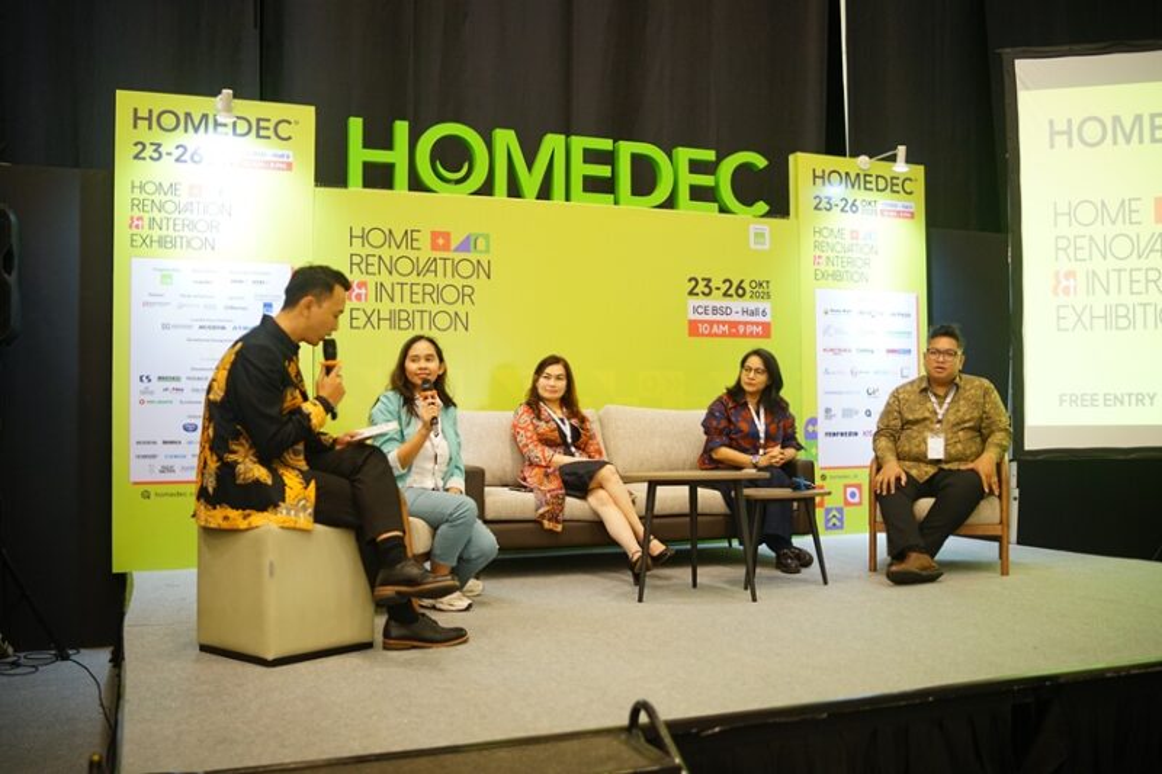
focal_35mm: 35
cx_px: 581
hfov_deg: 54.4
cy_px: 387
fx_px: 1129
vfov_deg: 37.8
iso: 800
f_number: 1.4
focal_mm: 35
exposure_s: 1/160
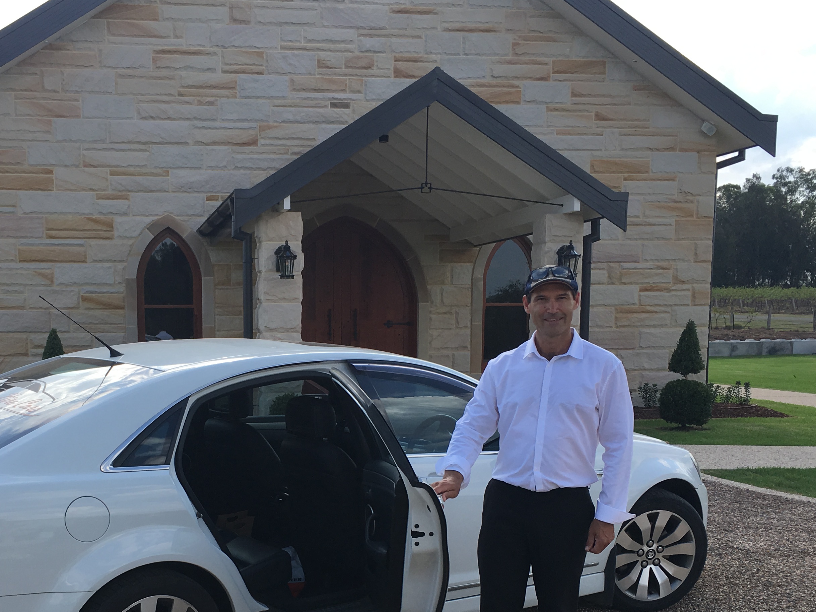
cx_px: 284
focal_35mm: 48
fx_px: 1131
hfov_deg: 39.3
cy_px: 478
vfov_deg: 29.7
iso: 25
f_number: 2.2
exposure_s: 1/950
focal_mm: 4.15
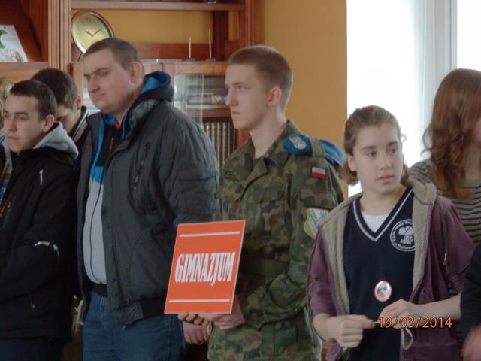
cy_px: 180
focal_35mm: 154
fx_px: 2140
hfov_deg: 12.8
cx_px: 240
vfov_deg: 9.6
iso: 800
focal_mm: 27.5
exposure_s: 1/13
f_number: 5.5
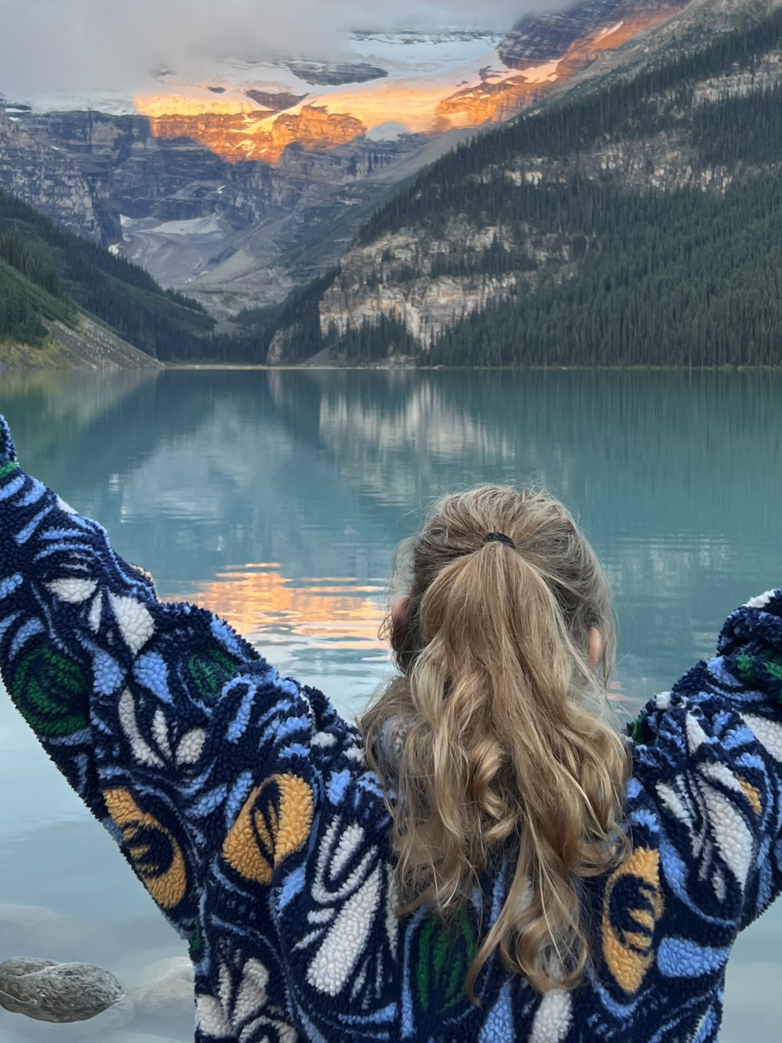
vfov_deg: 33.6
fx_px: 1718
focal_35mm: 57
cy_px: 391
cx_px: 384
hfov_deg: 25.6
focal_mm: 5.7
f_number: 1.5
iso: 40
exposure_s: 1/121
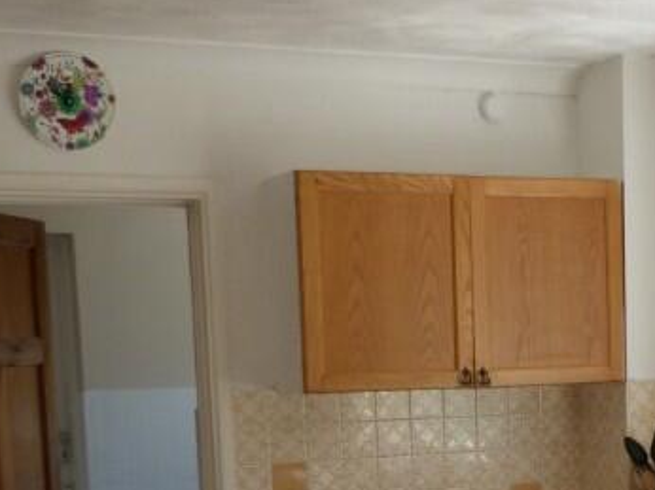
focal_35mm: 74
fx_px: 1399
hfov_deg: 25.8
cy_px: 564
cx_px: 545
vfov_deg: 18.9
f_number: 2.8
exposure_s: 1/60
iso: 80
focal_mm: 4.5
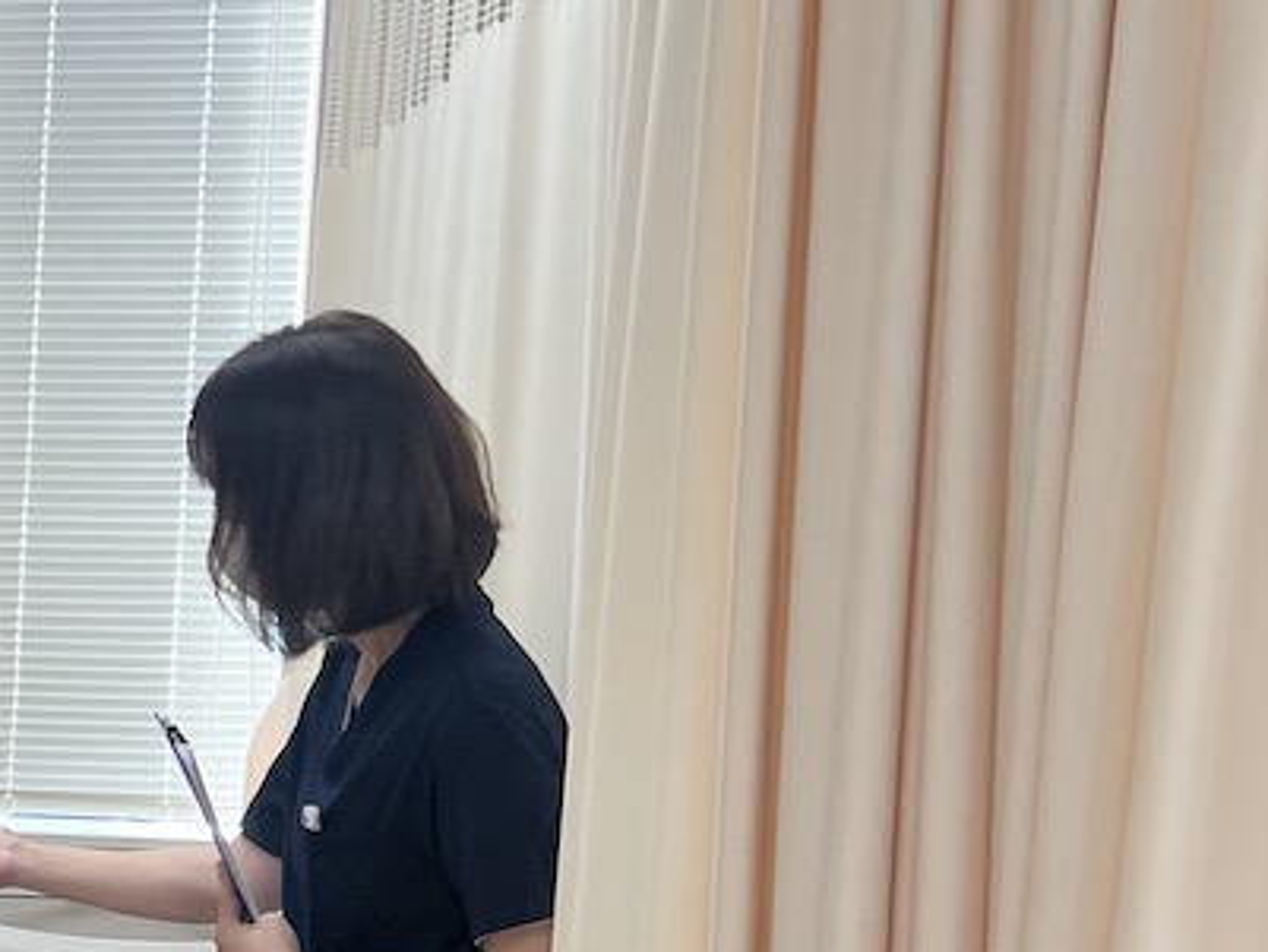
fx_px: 3041
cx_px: -639
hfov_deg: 20.2
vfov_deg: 17.6
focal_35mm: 83
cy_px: 832
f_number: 1.5
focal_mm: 5.7
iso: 40
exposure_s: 1/120
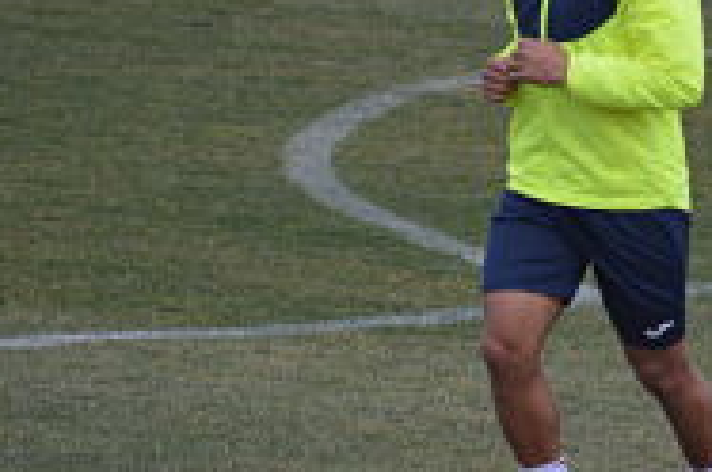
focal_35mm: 962
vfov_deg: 1.4
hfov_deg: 2.1
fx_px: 18993
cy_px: 217
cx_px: 609
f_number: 5.6
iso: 400
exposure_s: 1/800
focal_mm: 300
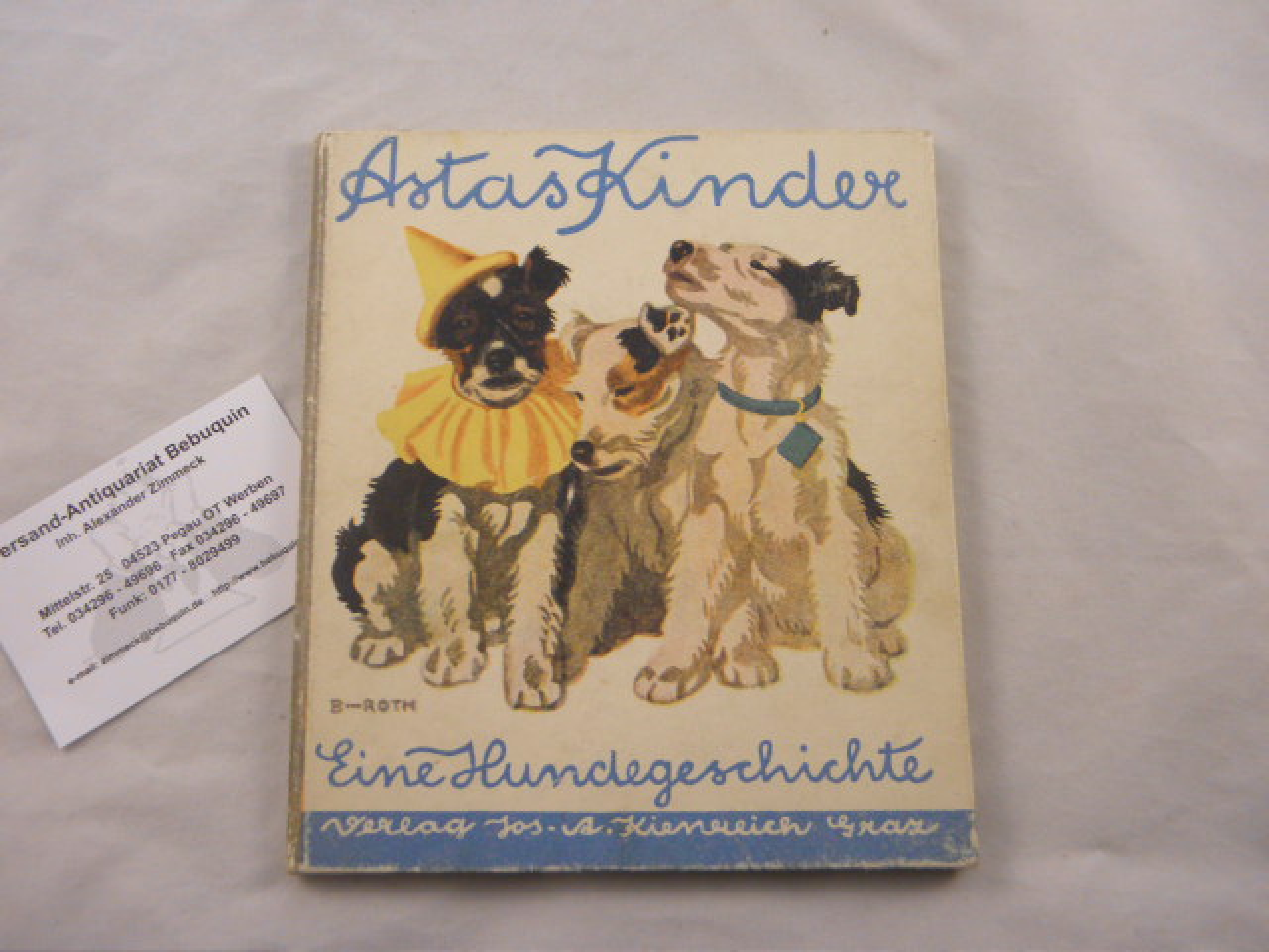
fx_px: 1430
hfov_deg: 47.9
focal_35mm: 39
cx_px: 634
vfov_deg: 36.8
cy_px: 476
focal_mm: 7.1
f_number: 3.8
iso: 100
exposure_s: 1/50
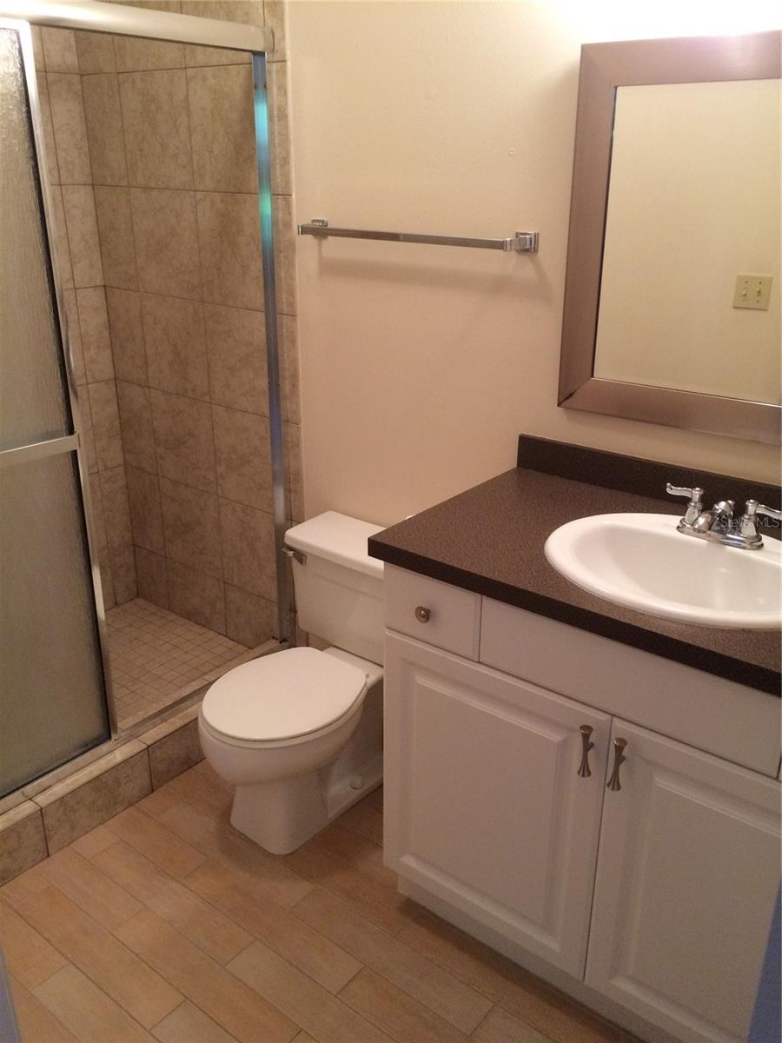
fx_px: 874
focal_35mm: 29
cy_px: 522
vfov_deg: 61.7
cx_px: 391
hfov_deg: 48.2
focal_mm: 4.15
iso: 160
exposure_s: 1/30
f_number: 2.2
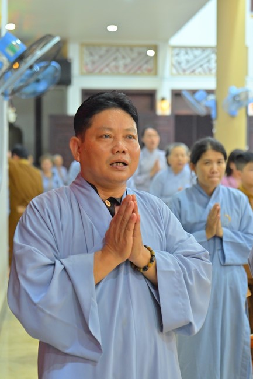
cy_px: 190
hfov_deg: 19.4
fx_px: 738
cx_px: 126
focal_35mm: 70
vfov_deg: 28.9
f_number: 3.5
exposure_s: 1/60
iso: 2500
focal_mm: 70
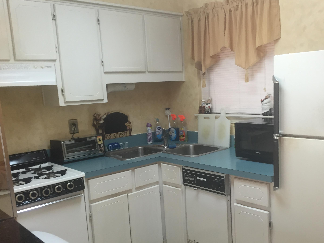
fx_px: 337
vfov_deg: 39.5
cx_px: 200
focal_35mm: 36
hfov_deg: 50.9
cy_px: 145
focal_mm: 4.15
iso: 64
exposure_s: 1/30
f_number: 2.2
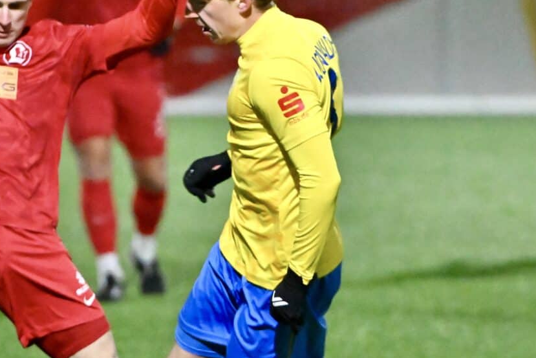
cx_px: 332
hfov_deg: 4.2
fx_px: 7356
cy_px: 161
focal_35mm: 494
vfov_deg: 2.8
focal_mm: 200
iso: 10000
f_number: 3.2
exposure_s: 1/1250
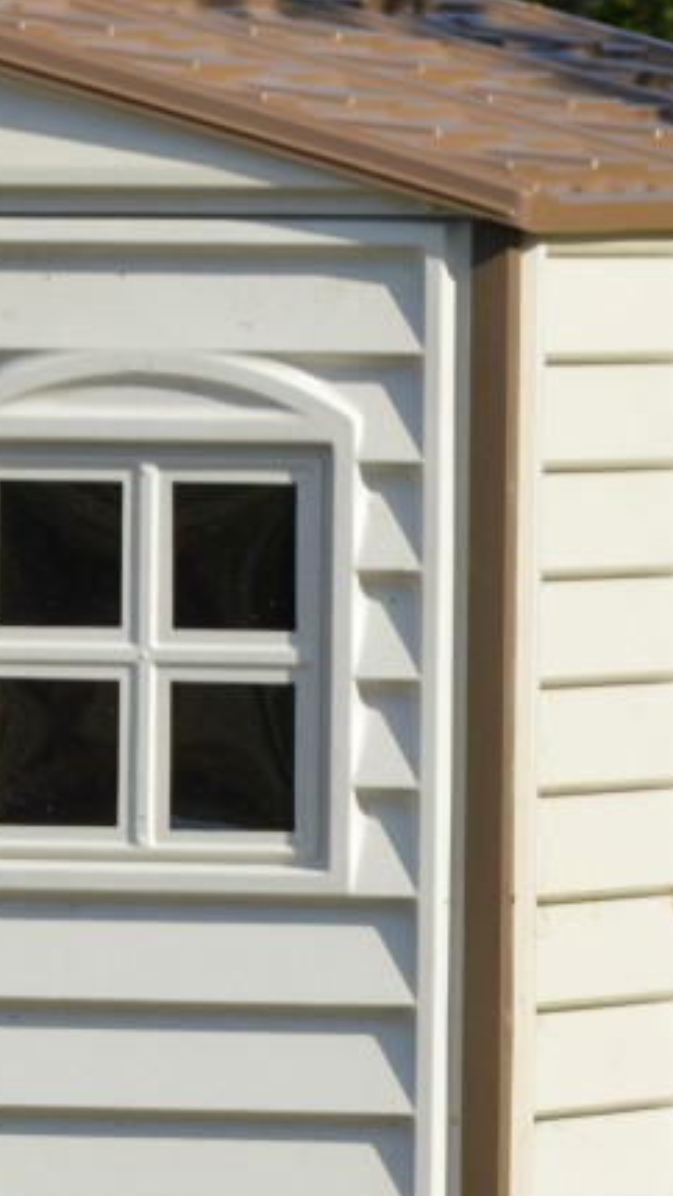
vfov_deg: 2.9
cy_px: 955
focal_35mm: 740
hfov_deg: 1.6
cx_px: -559
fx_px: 23462
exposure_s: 1/200
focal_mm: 135
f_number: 10
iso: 100
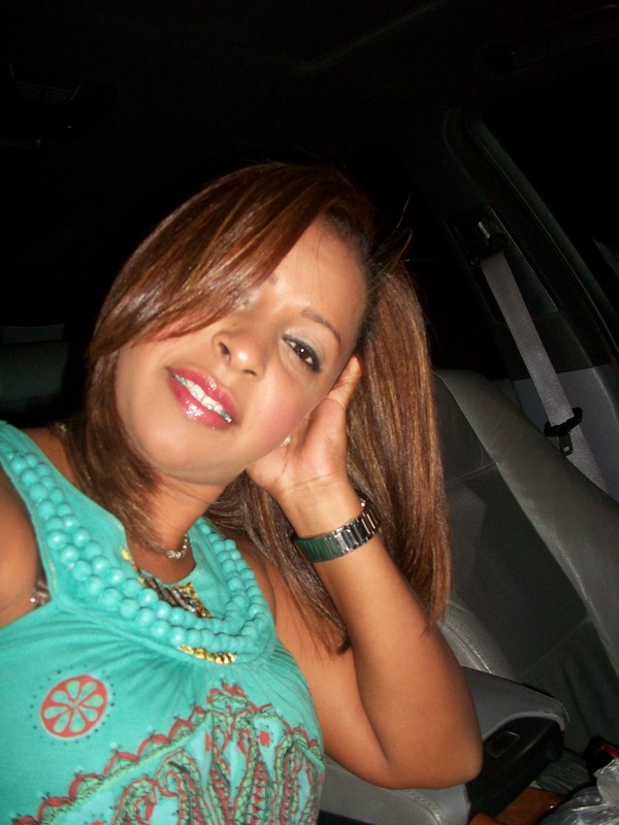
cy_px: 412
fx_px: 811
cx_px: 310
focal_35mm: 34
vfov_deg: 54.0
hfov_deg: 41.8
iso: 120
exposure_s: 1/60
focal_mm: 5.7
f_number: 2.8
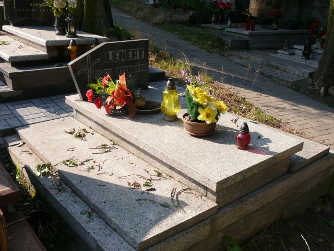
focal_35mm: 35
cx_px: 167
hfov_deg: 52.6
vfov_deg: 40.7
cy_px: 126
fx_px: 338
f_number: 5.6
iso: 100
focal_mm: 7.4
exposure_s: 1/200
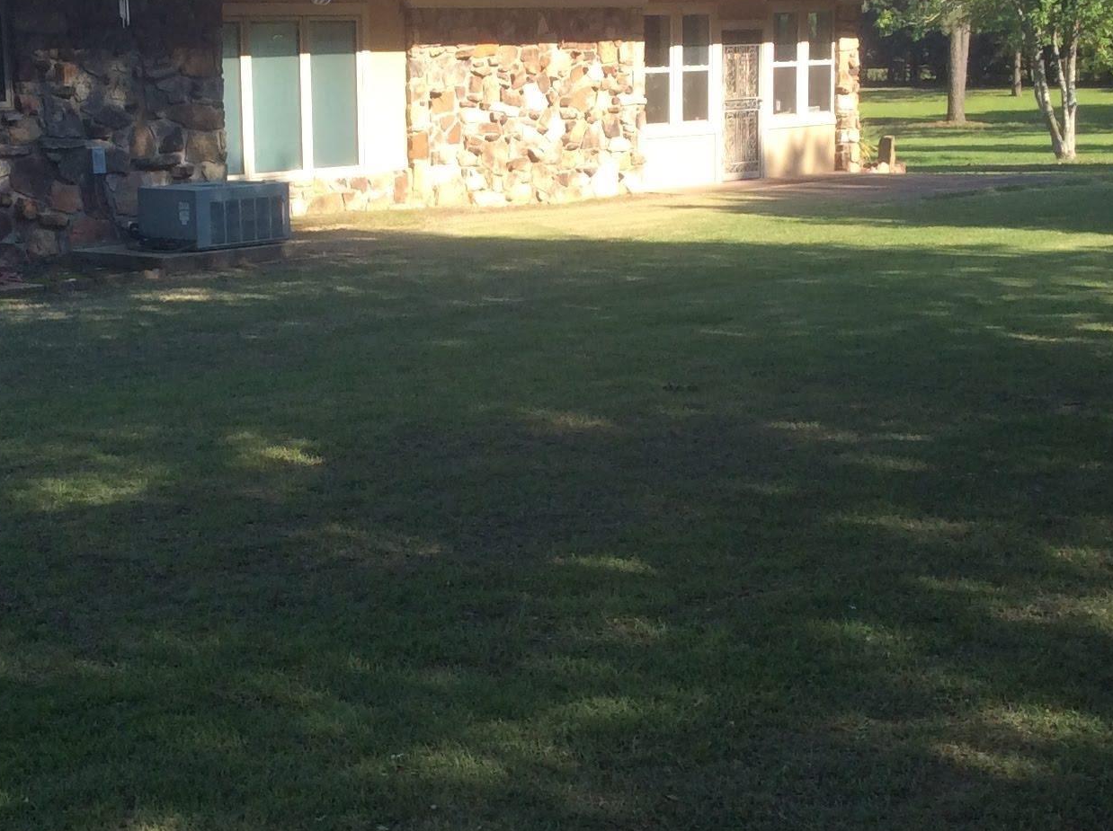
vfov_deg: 21.9
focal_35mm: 67
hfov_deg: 28.8
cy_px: 372
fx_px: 2151
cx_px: 375
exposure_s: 1/506
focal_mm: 3.3
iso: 32
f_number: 2.4
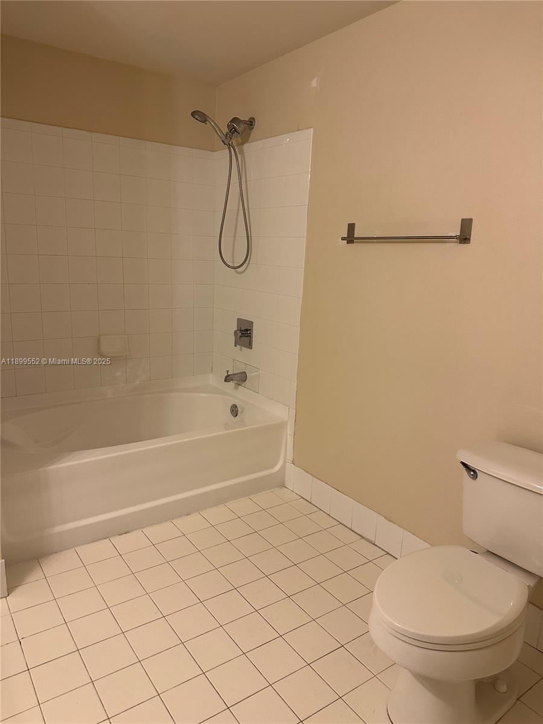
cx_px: 272
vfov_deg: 71.6
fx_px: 502
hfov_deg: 56.8
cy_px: 362
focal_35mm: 24
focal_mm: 6.86
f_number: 1.78
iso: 200
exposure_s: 1/120
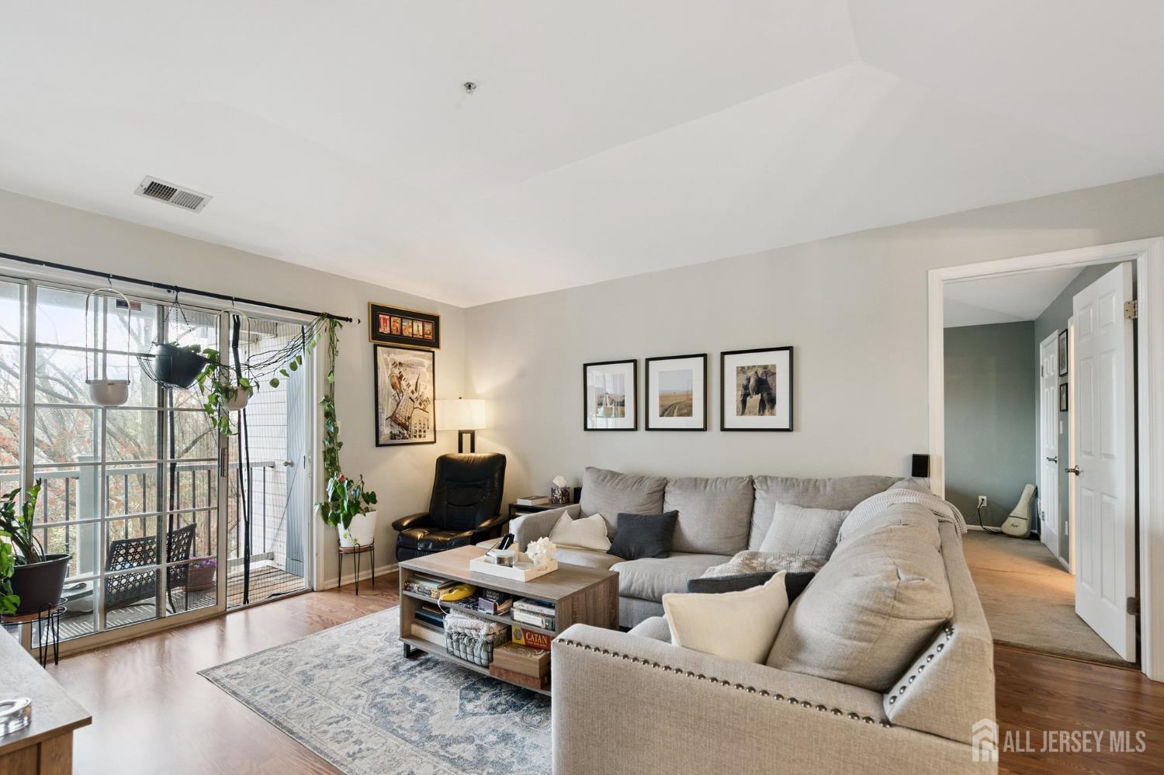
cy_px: 388
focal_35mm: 15
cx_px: 582
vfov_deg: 77.3
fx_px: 485
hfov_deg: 100.4
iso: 640
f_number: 7.1
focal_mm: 15
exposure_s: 1/25
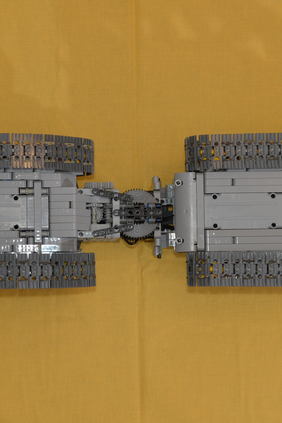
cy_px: 210
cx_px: 105
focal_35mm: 85
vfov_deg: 23.9
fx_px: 999
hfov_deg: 16.1
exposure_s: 1/60
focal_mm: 36
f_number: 7.1
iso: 100
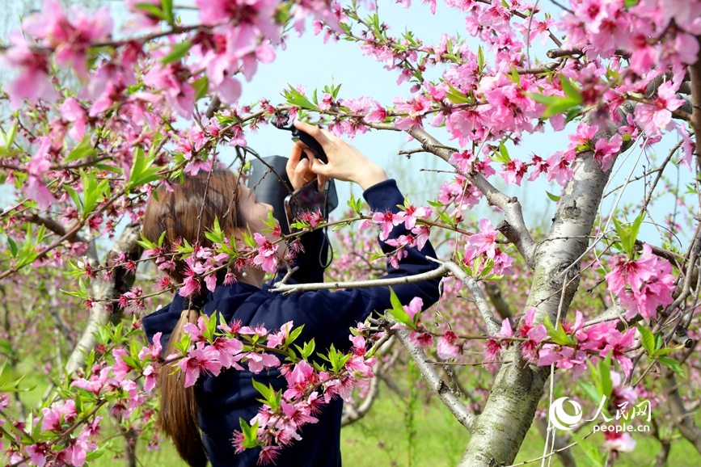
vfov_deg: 25.1
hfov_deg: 36.9
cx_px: 350
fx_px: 1051
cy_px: 234
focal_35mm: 54
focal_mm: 54
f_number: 9
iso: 250
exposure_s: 1/320
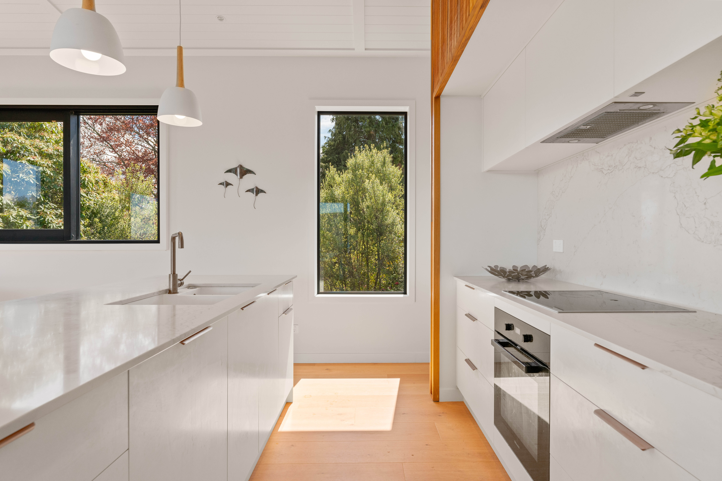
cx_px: 361
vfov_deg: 64.3
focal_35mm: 19
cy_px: 240
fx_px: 383
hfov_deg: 86.6
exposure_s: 1/320
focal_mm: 19.1
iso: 640
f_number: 7.1
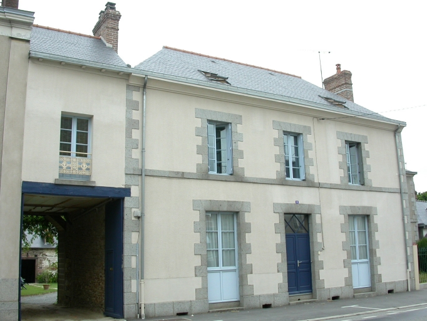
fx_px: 469
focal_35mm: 38
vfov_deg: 37.7
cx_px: 214
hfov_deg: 49.0
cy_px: 160
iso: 100
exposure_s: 1/203
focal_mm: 7.85
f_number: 5.3
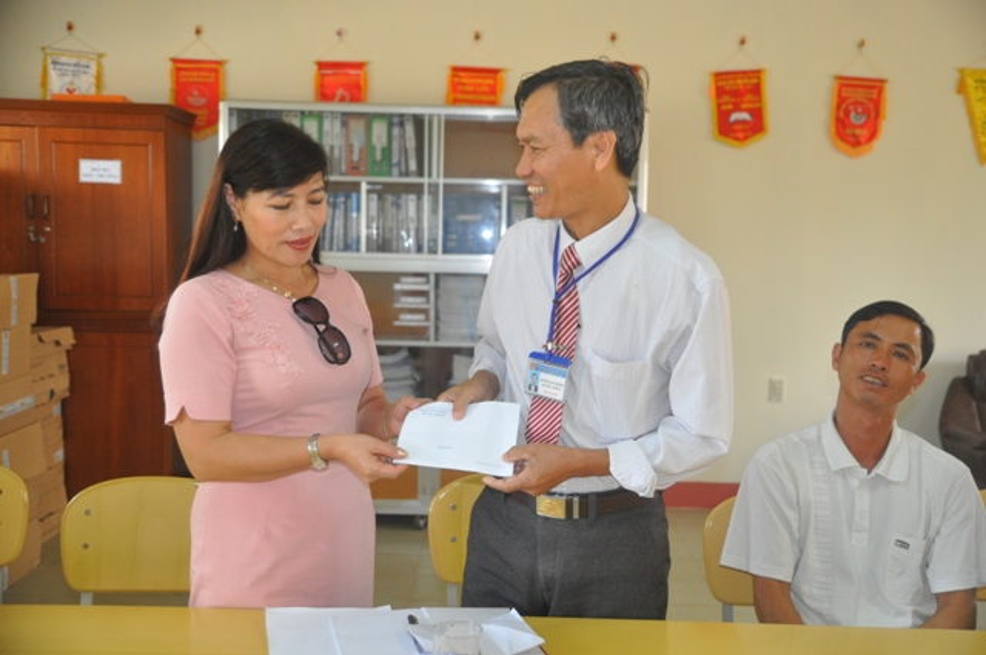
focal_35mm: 39
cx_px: 493
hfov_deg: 49.6
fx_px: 1067
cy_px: 328
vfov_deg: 34.1
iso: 800
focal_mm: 26
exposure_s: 1/60
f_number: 2.8
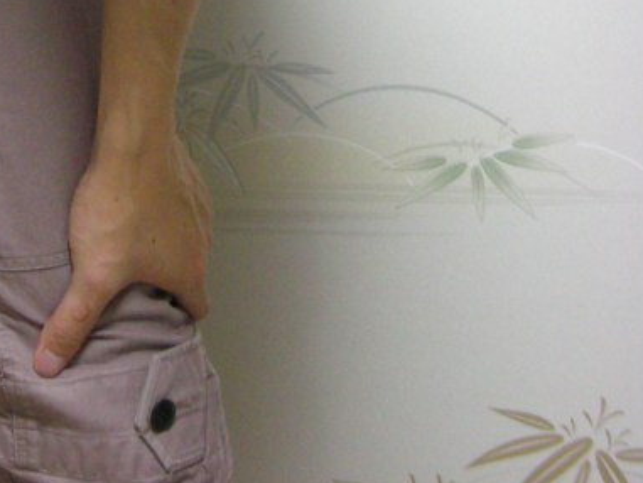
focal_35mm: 94
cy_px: -111
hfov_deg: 19.2
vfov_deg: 15.1
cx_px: -206
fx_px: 1747
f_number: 2.8
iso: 236
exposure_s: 1/8.1
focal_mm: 5.8
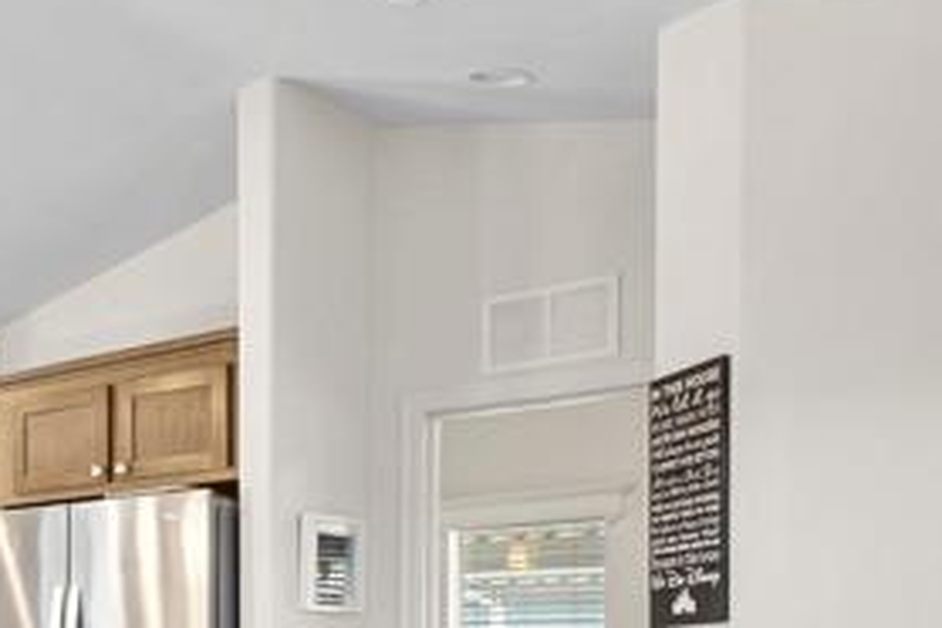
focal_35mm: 55
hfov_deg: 29.2
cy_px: 751
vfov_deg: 22.7
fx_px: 1439
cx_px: -287
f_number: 8
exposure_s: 1
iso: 100
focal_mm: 15
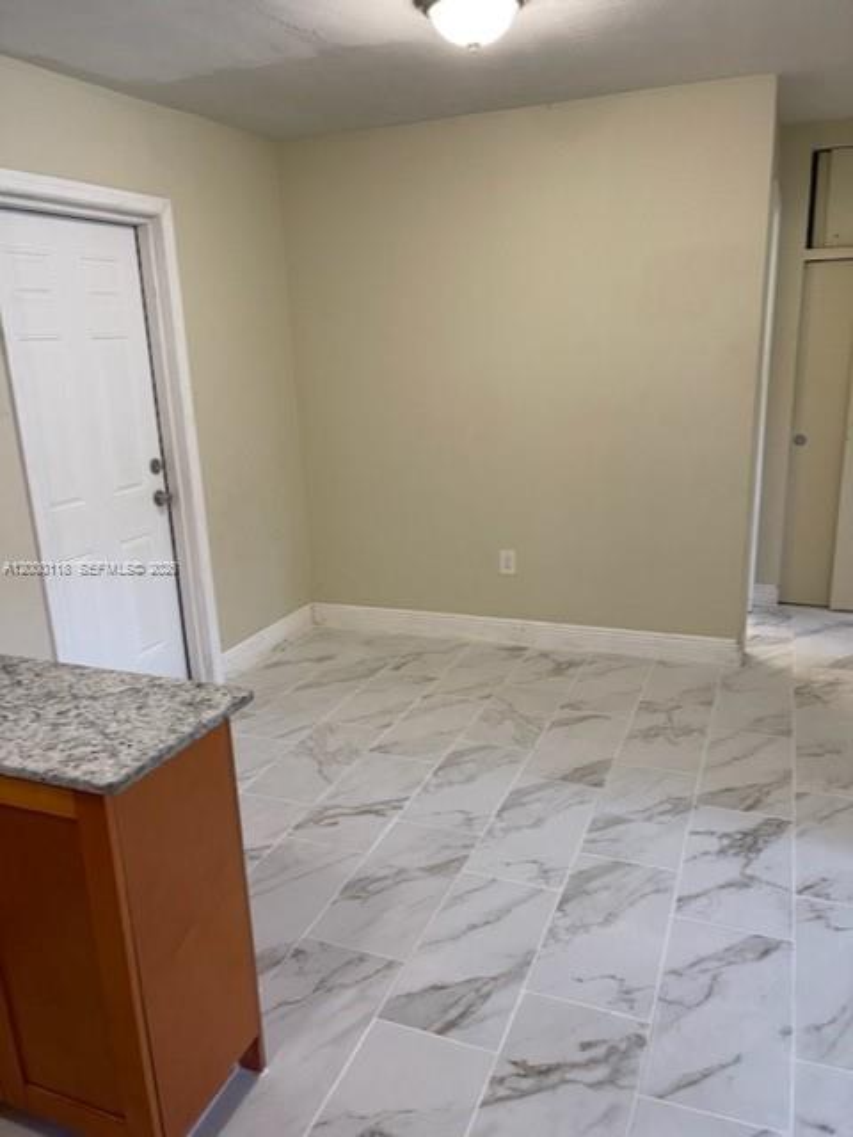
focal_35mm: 26
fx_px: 854
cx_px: 426
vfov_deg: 67.3
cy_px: 568
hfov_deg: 53.1
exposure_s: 1/60
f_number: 1.6
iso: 100
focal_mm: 5.1
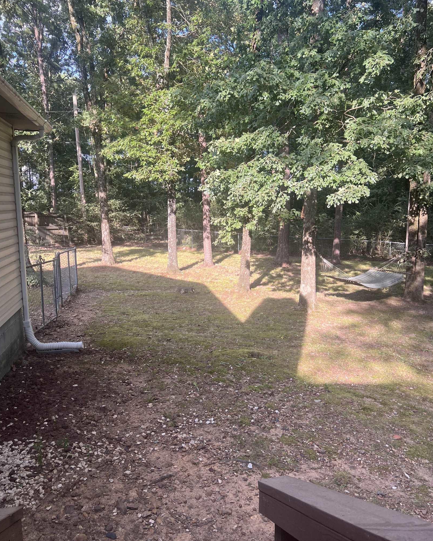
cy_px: 274
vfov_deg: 60.4
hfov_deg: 50.0
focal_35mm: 29
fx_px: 465
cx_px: 220
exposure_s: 1/387
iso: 50
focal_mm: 5.7
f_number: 1.5
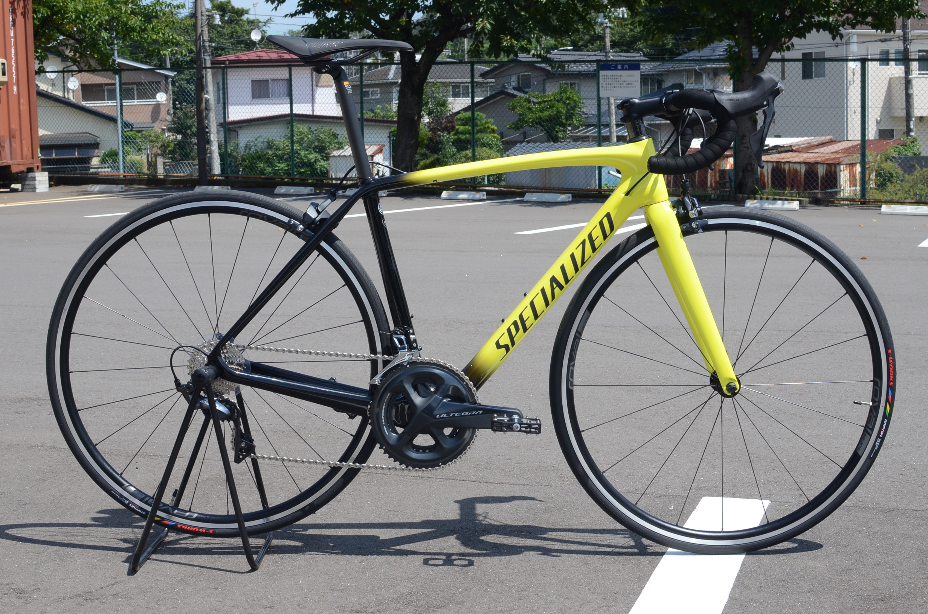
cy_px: 307
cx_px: 464
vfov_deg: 25.6
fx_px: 1351
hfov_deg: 37.9
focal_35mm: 52
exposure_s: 1/640
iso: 640
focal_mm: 35
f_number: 13
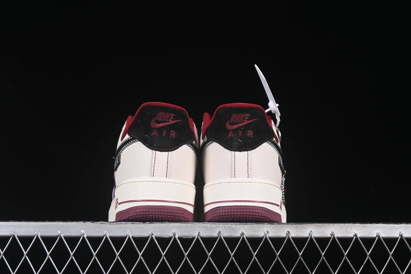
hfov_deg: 27.0
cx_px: 206
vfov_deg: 18.2
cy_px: 137
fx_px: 856
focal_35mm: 75
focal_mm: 50
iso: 160
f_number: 7.1
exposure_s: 1/60
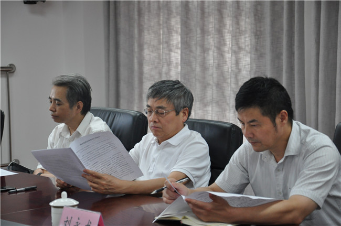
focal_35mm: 105
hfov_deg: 19.5
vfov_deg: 13.0
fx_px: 993
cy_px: 113
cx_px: 170
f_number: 5.3
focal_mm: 70
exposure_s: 1/50
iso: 1000
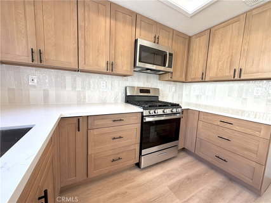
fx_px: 110
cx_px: 136
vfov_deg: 85.6
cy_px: 102
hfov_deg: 102.1
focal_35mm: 14
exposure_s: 1/120
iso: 100
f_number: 2.2
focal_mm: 2.22
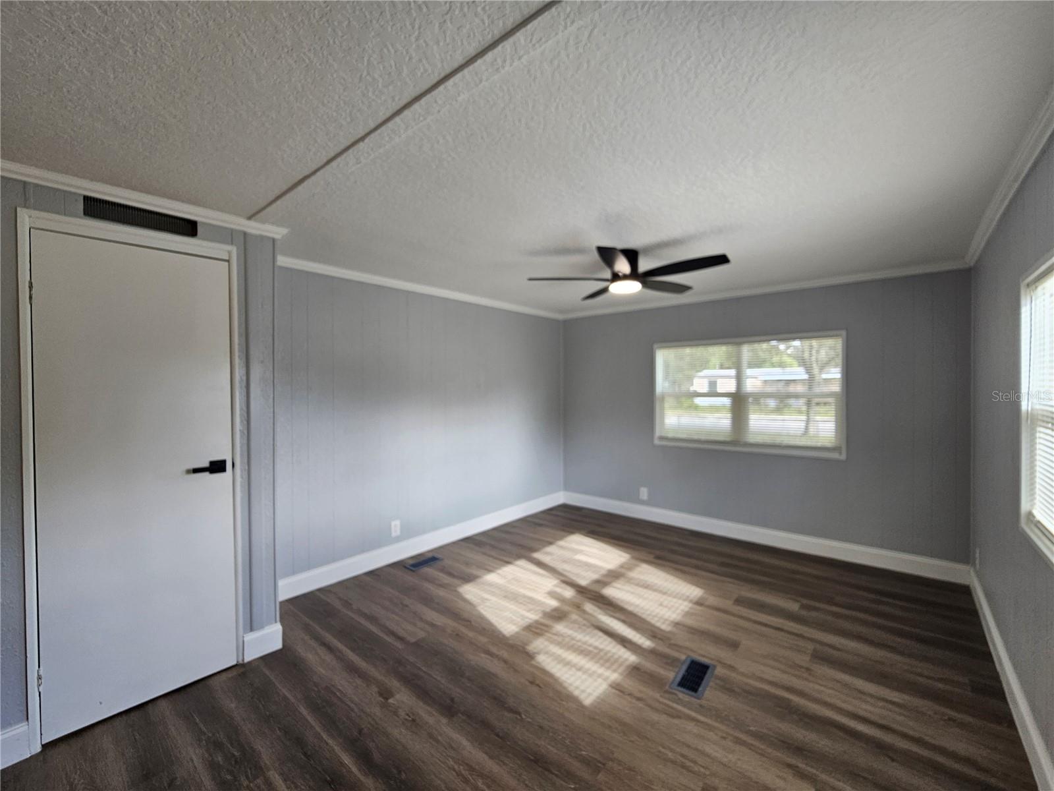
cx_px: 527
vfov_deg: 89.9
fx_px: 396
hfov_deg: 106.2
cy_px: 396
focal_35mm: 13
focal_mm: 2.2
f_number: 2.2
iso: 50
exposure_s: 1/60
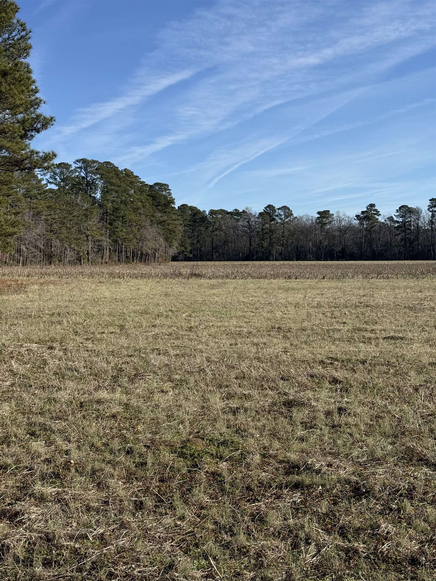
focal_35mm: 48
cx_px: 218
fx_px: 806
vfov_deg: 39.7
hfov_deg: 30.3
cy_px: 290
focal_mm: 6.76
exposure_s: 1/7874
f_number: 1.78
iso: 100
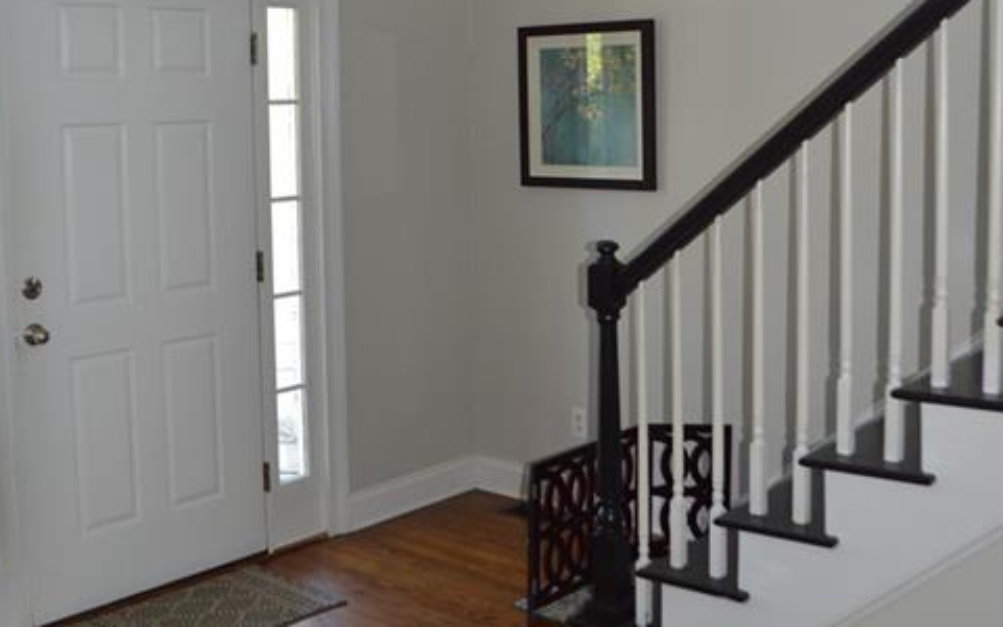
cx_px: 479
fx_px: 1203
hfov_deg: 45.3
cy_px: 192
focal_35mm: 44
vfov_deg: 28.9
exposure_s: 1/80
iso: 400
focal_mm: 18
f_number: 4
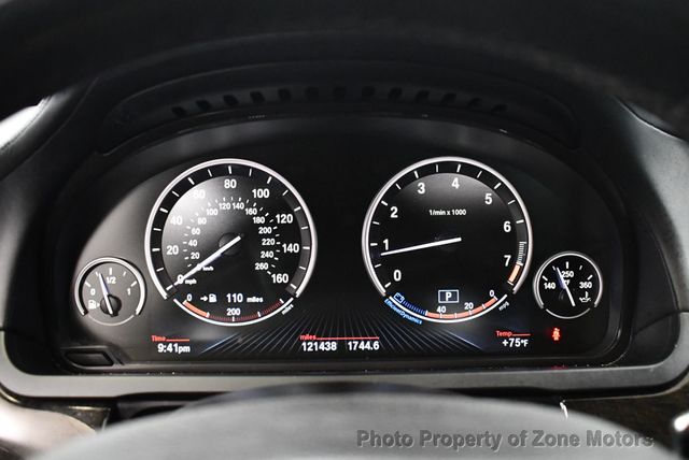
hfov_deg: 53.1
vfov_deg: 36.9
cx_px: 344
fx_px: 690
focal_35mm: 36
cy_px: 230
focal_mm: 18
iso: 4000
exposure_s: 1/60
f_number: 3.5
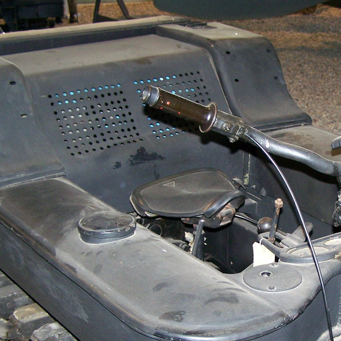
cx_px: 281
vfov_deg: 23.9
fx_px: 802
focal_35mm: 72
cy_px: 222
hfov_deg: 23.6
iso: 160
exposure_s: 1/60
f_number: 2.8
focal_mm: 6.3
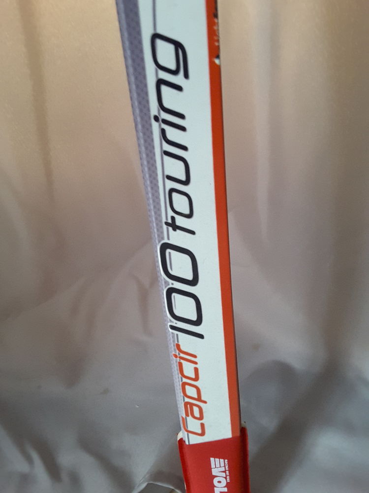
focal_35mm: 31
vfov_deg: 58.4
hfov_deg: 45.4
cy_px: 246
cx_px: 184
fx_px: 441
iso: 400
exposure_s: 1/17
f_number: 1.9
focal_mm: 2.9
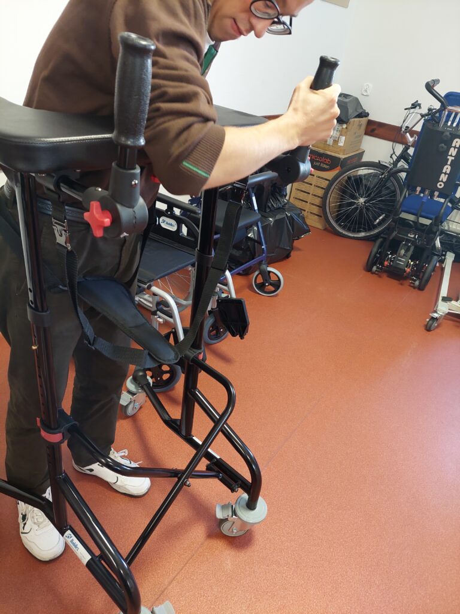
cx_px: 230
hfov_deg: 56.8
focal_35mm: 24
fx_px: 425
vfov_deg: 71.6
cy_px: 307
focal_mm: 5.23
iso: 320
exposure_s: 1/50
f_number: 1.8
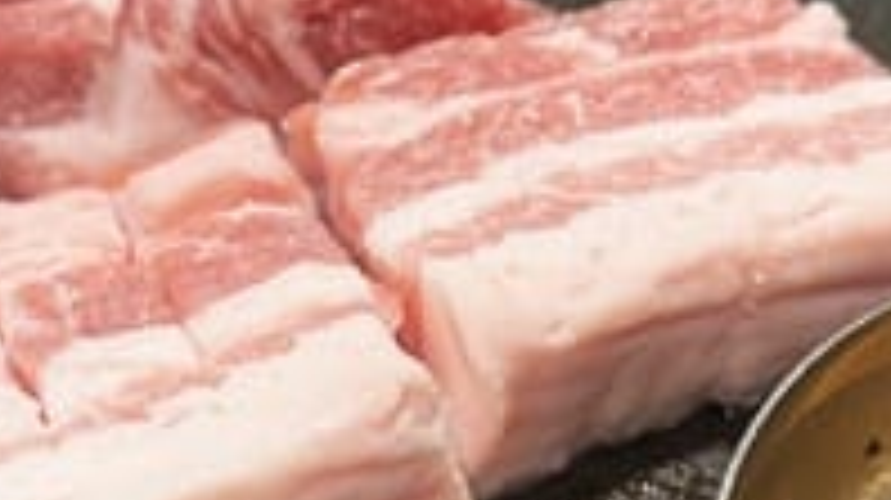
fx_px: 2077
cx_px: 421
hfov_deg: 24.2
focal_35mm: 88
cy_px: 401
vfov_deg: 13.6
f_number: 1.78
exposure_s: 1/60
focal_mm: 6.76
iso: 125
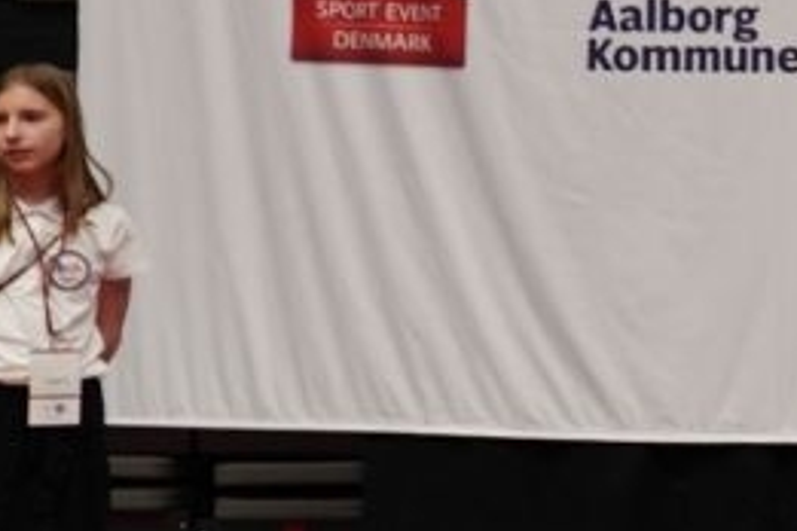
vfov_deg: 6.4
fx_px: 4737
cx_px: 2709
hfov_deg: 7.8
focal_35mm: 214
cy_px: -15
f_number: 2.8
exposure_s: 1/250
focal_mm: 31
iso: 640
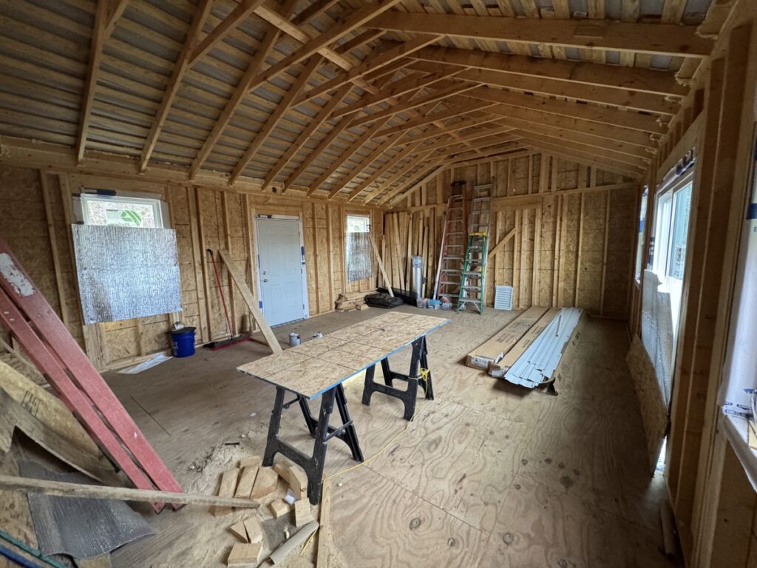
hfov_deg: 102.1
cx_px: 378
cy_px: 284
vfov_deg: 85.7
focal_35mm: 14
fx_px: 306
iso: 640
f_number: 2.2
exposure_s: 1/60
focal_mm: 2.22
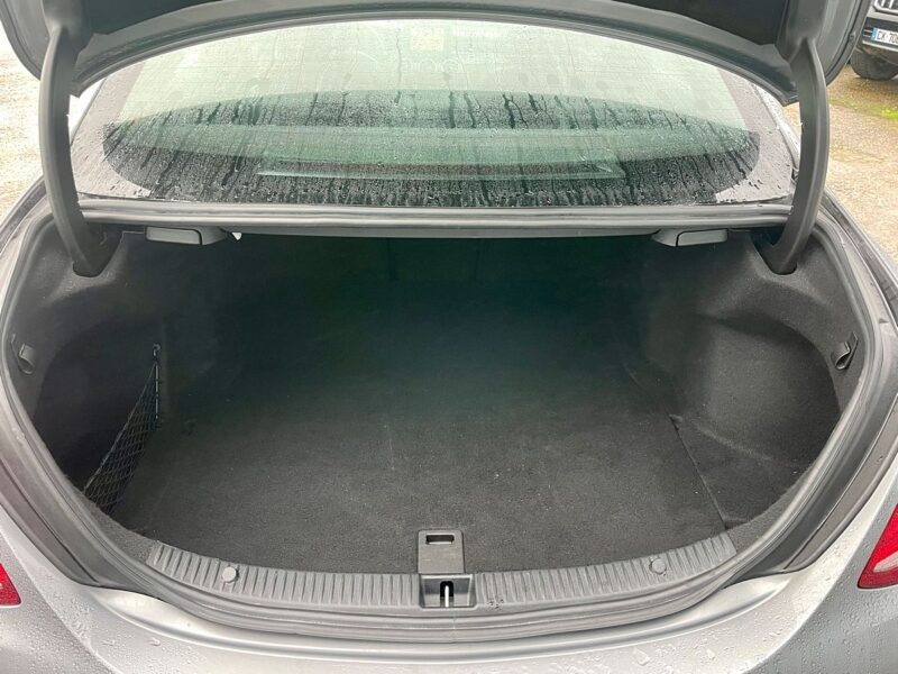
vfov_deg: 53.1
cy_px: 337
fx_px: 674
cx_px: 449
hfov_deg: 67.3
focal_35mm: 26
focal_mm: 4.2
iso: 125
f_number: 1.6
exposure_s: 1/79
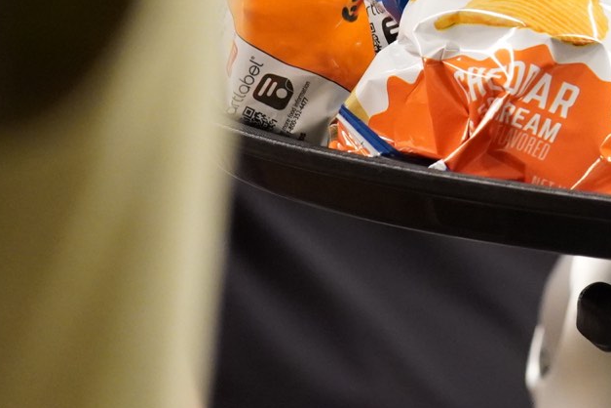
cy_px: 45
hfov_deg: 4.7
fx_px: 7313
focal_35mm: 431
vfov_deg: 3.2
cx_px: 973
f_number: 3.5
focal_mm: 75
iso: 1600
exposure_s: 1/160
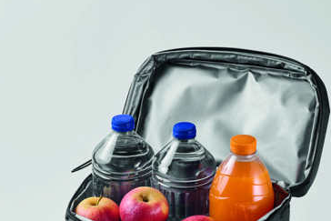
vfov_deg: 9.8
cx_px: 190
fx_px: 1288
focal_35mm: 140
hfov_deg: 14.6
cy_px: 156
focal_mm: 85
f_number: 14
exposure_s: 1/125
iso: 125
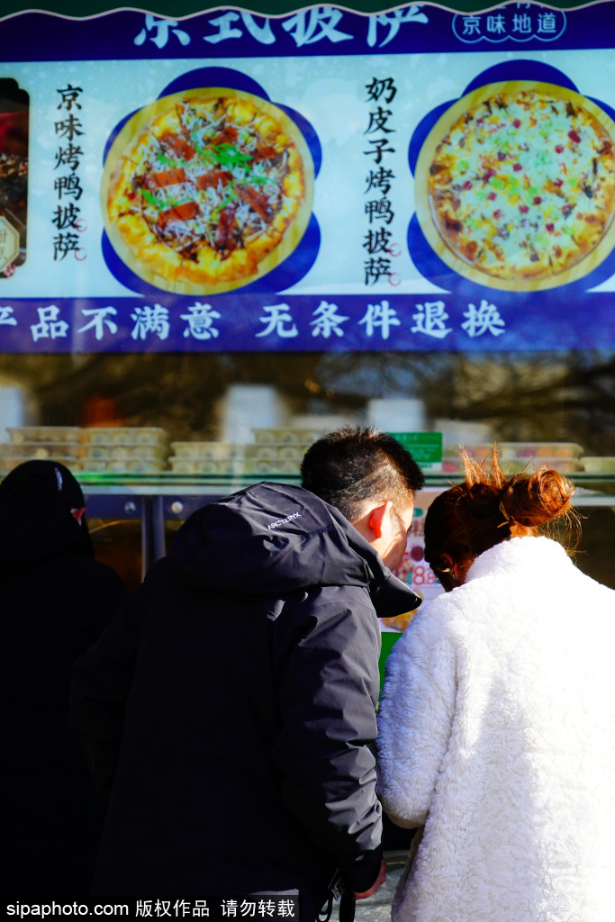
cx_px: 308
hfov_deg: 7.3
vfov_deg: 11.0
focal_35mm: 187
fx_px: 4790
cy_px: 461
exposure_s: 1/1250
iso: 2000
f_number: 8
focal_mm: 187
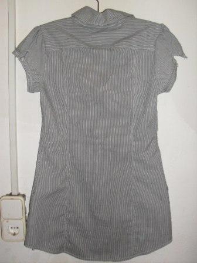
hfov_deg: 37.7
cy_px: 132
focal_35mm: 38
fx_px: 288
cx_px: 98
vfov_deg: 49.0
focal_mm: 6.3
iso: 200
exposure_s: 1/45
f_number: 2.8
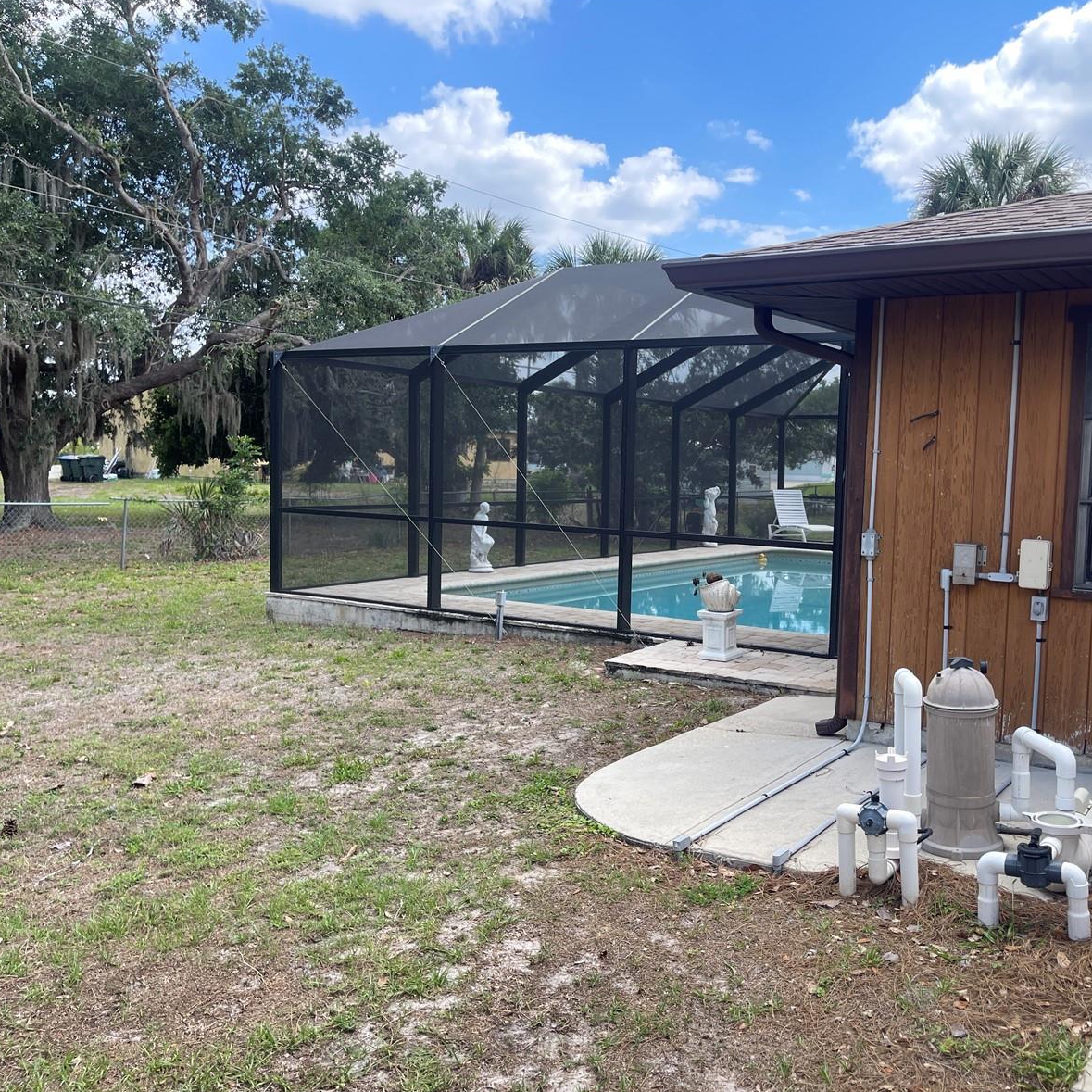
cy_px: 546
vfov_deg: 54.0
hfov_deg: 53.4
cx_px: 684
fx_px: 1071
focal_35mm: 30
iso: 32
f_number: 1.6
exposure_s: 1/791
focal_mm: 5.1
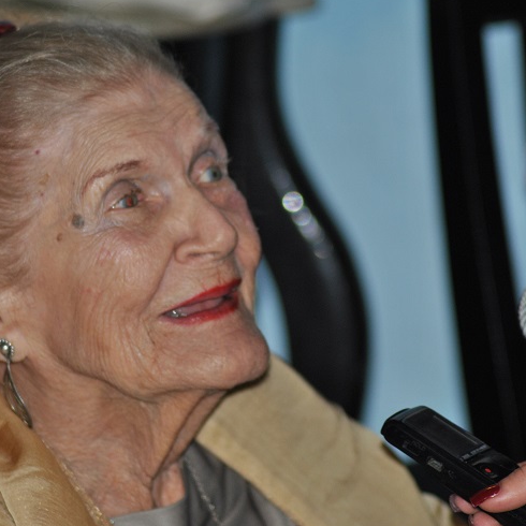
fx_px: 5032
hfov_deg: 6.0
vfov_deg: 6.0
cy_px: 250
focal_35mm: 293
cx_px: 200
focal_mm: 135
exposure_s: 1/60
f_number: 4.2
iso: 200
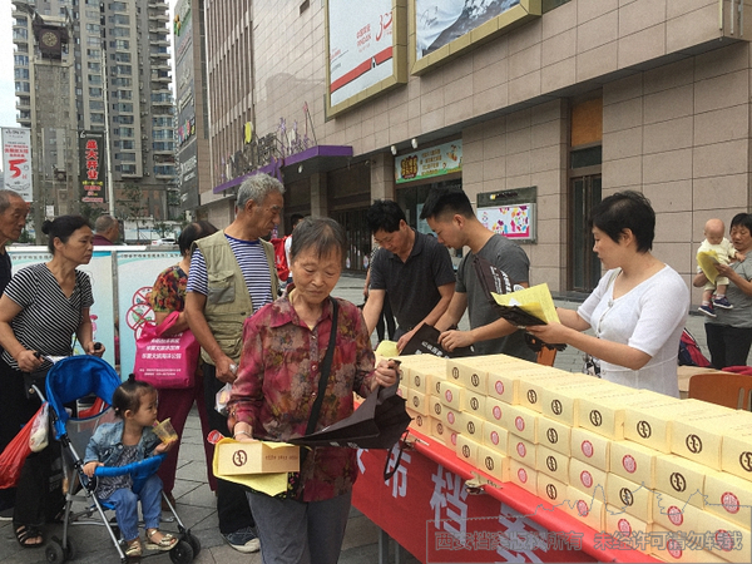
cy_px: 282
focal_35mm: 29
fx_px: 630
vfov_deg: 48.2
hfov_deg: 61.7
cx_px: 376
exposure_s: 1/275
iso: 32
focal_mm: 4.15
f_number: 2.2
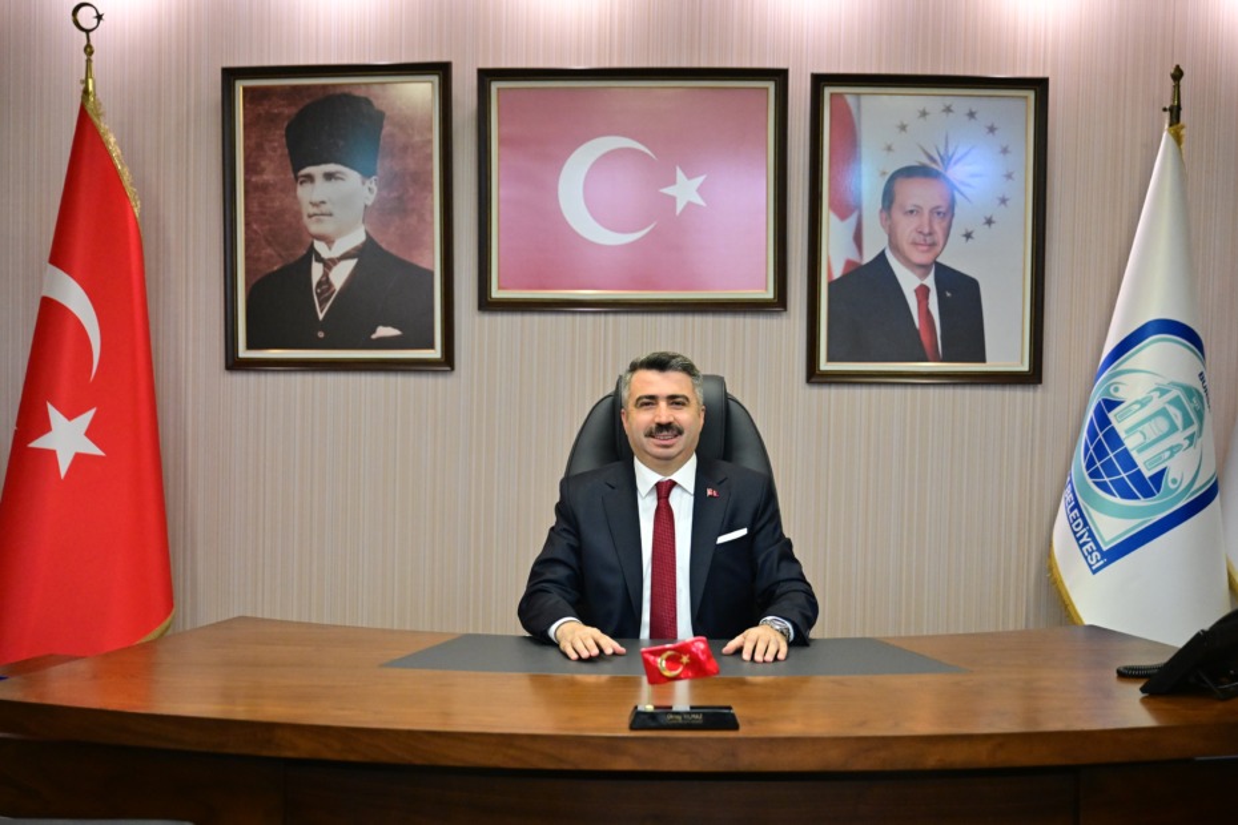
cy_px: 412
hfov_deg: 33.4
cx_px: 619
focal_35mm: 60
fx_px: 2063
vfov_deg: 22.6
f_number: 3.2
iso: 4000
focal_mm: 60
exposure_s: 1/500
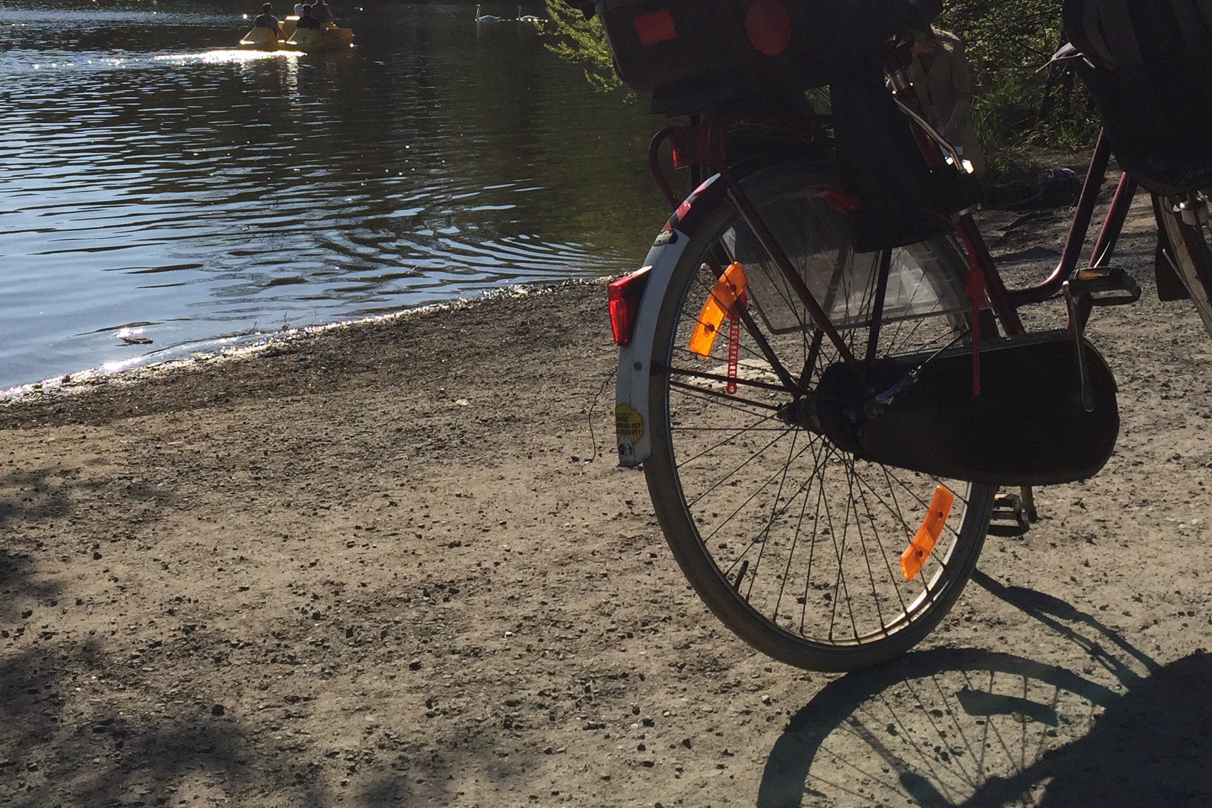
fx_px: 1683
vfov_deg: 26.4
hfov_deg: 39.5
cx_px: 536
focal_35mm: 50
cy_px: 149
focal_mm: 4.15
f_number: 2.2
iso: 32
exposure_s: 1/3300
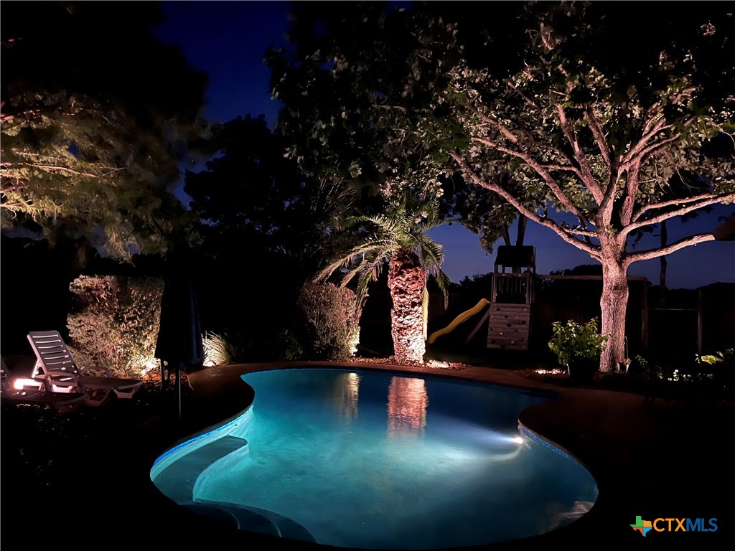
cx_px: 368
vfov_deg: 53.1
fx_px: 552
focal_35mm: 26
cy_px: 276
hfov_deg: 67.3
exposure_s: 1/5
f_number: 1.6
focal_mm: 5.1
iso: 1250
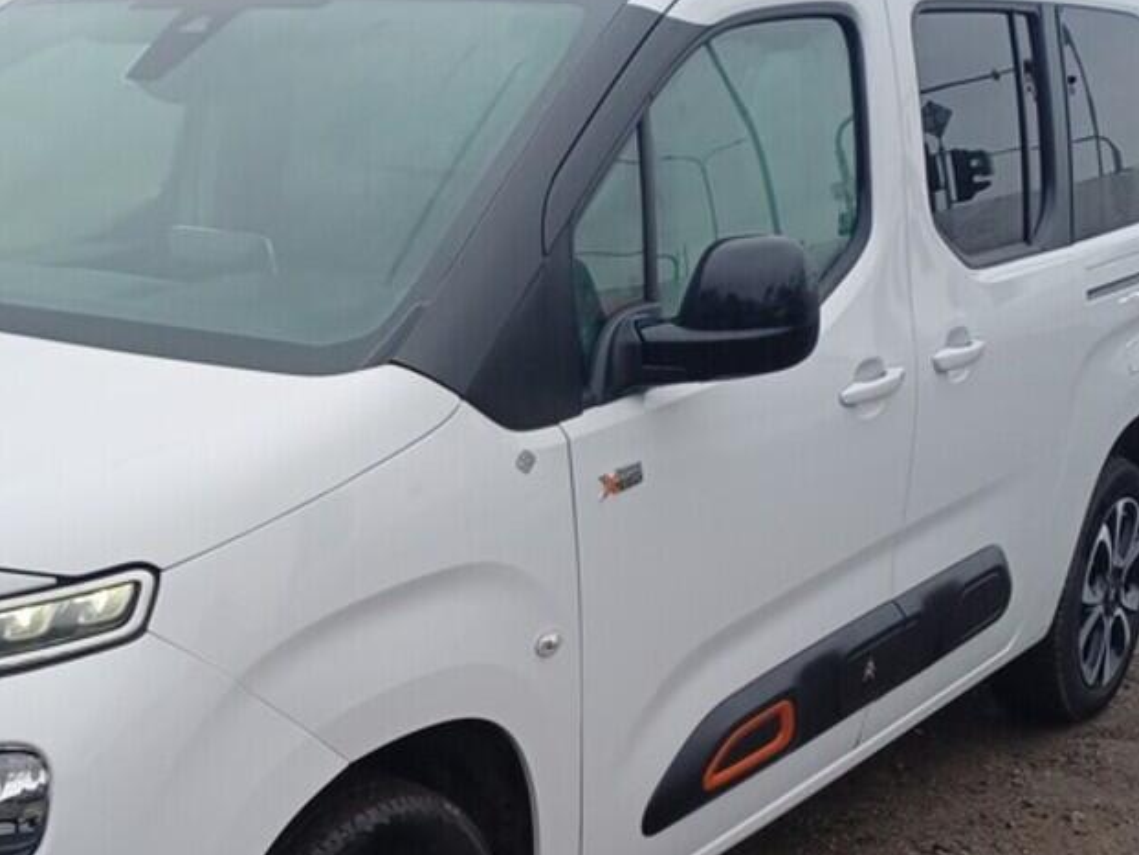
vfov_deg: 25.0
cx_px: 260
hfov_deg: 32.5
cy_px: 613
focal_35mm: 58
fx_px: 1909
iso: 50
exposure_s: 1/100
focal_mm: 4.65
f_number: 1.8
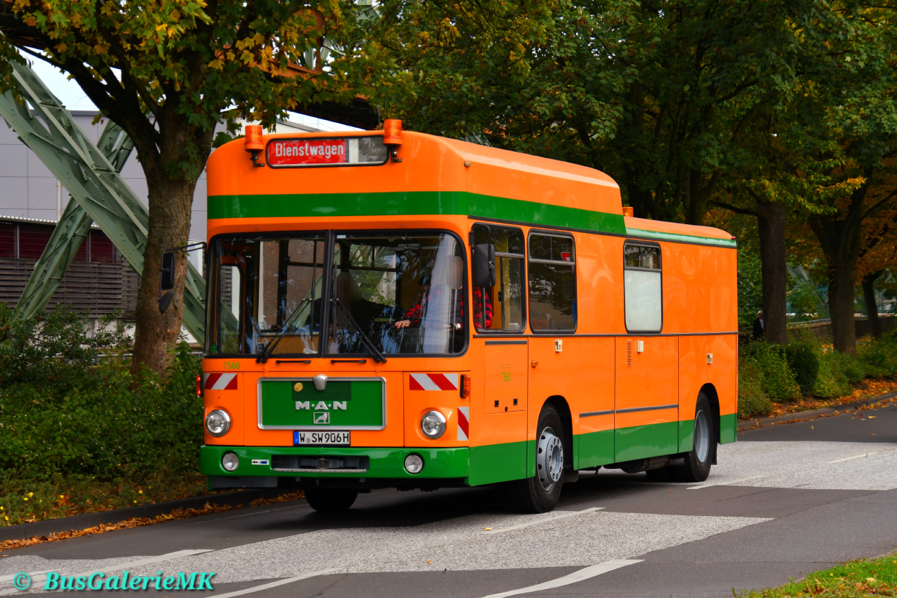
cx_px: 448
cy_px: 299
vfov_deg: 14.1
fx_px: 2417
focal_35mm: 97
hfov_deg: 21.0
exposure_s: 1/1000
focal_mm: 65
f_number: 4.5
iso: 400
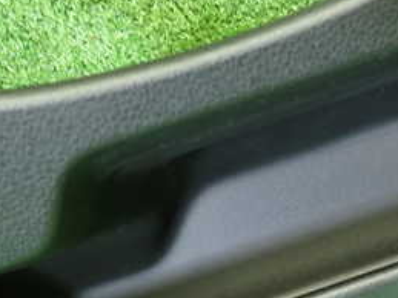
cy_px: 226
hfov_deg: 32.8
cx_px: 280
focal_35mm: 58
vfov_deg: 24.9
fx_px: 667
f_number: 2
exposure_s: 1/30
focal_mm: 4.5
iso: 320
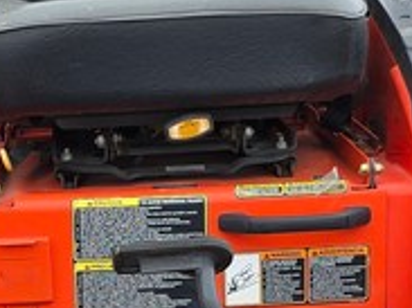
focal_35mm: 129
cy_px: 414
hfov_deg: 15.2
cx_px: 117
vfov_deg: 11.2
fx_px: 1534
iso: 12
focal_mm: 6.3
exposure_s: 1/296
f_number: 1.7
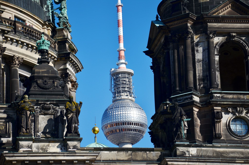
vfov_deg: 8.7
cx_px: 124
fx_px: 1087
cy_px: 82
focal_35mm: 158
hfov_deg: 13.1
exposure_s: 1/1250
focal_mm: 105
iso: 100
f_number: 5.6
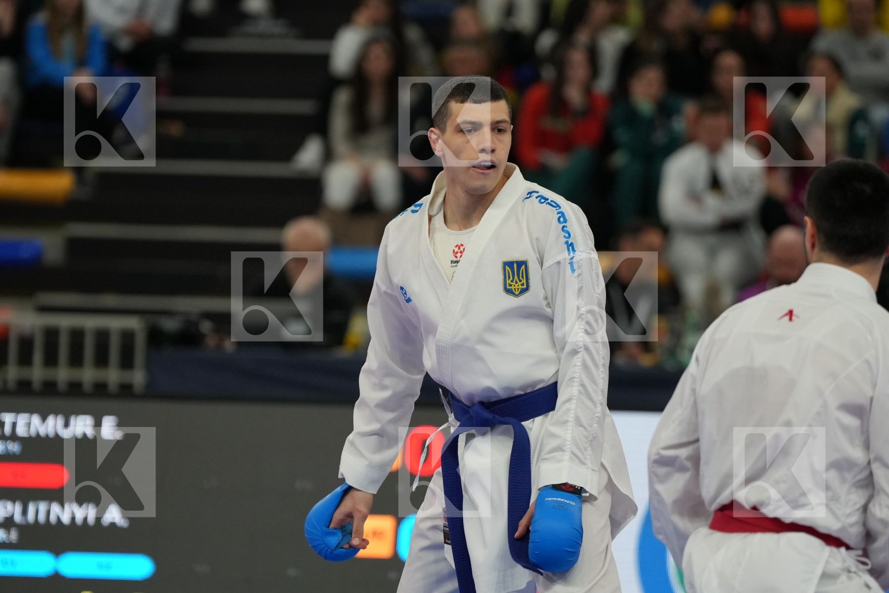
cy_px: 296
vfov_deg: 5.5
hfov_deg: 8.2
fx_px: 6173
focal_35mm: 250
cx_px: 444
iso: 1600
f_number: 2.8
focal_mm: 167
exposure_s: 1/1000
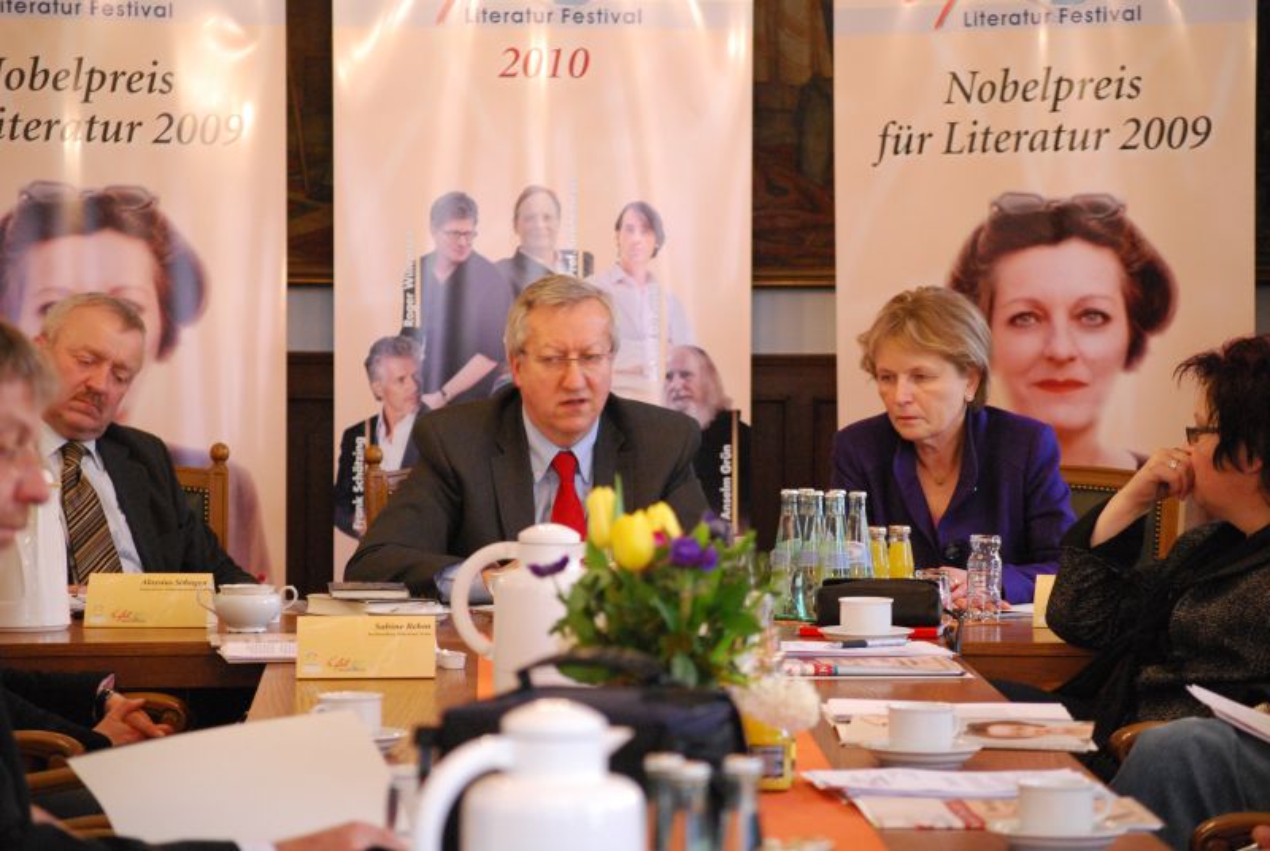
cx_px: 635
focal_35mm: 135
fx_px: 4769
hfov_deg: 15.2
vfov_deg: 10.2
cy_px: 426
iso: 1600
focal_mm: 90
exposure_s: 1/25
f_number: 4.5
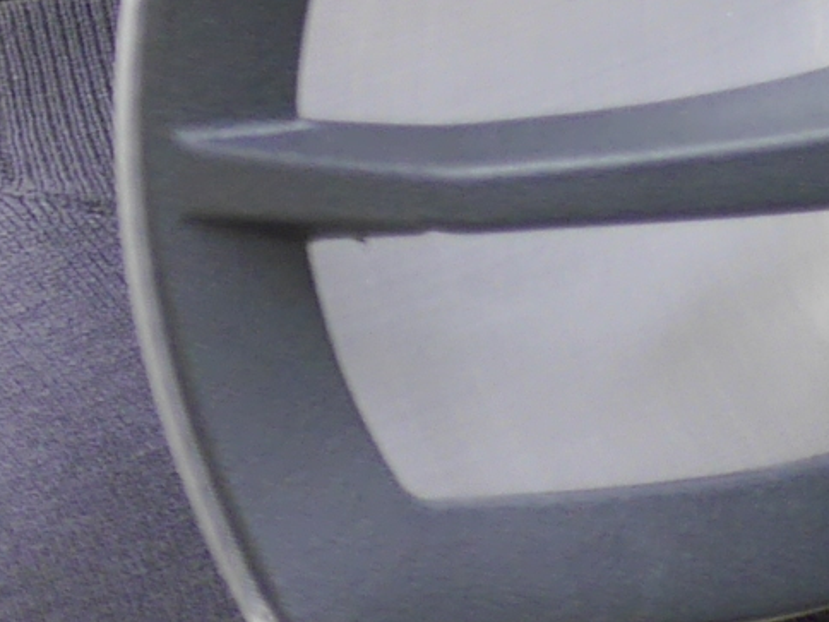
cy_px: 29
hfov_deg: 6.8
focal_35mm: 267
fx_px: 6394
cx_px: -1490
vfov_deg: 5.6
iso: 250
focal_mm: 20
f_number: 1.7
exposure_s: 1/60
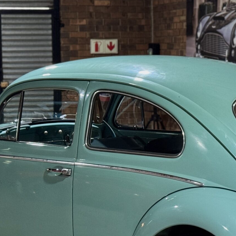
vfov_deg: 13.6
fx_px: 987
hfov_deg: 13.6
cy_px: 149
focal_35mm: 128
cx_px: 149
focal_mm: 6.76
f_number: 1.78
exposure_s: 1/50
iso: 250
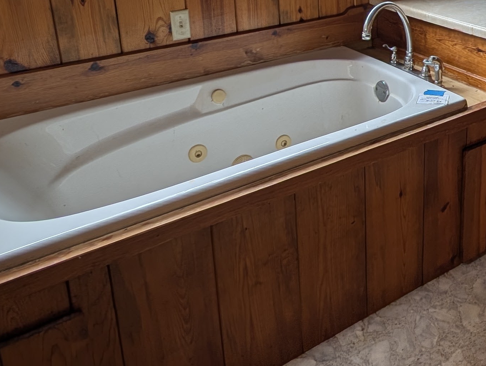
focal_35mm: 36
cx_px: 367
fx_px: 506
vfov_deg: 36.9
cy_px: 28
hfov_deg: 49.2
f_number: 1.7
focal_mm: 2.02
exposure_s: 1/64.3
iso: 53
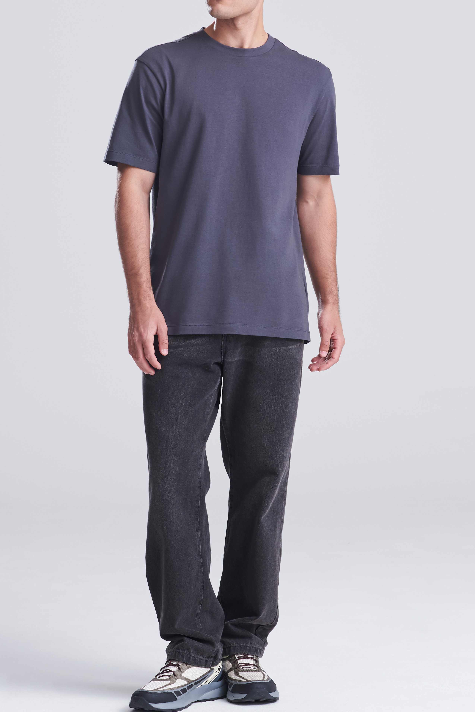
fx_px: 2867
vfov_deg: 14.1
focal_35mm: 145
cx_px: 222
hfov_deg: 9.5
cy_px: 270
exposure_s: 1/160
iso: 400
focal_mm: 92
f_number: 10
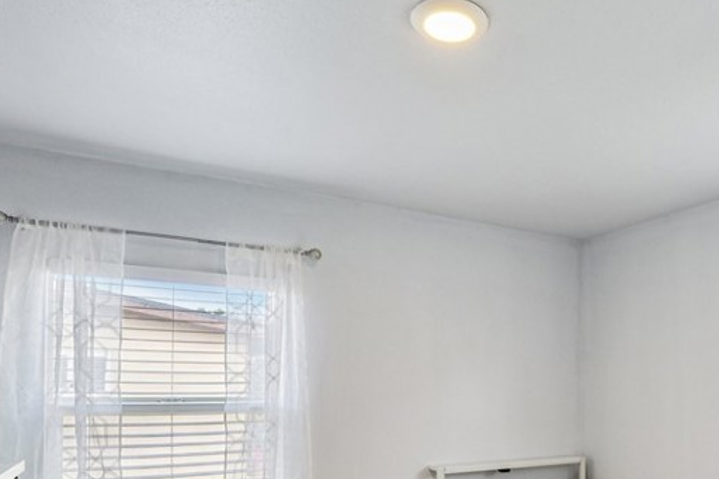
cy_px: 393
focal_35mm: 28
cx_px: 524
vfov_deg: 43.8
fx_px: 559
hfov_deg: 62.4
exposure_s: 1/30
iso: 400
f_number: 9
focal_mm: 14
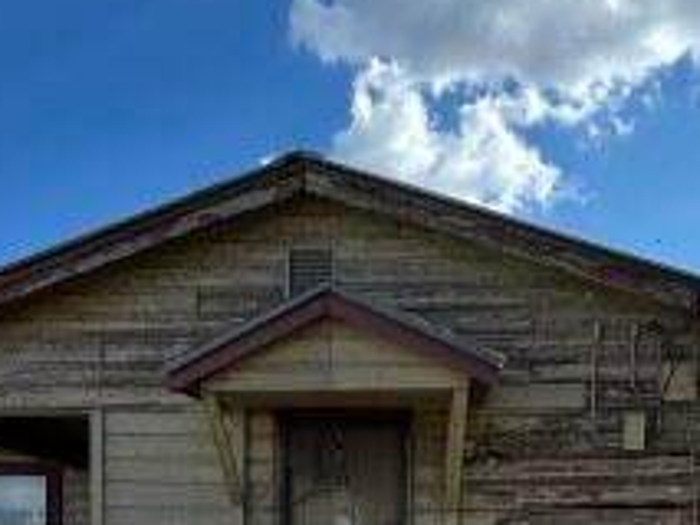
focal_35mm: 42
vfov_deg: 30.1
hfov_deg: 44.8
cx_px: 345
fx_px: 850
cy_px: 607
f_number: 2.2
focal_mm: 2.22
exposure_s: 1/673
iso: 40
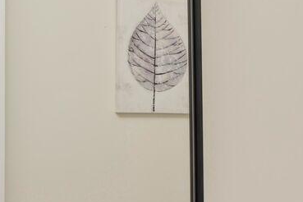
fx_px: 631
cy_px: 154
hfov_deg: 23.3
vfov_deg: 18.1
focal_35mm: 75
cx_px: 413
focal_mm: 16
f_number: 8
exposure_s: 1/8
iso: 200
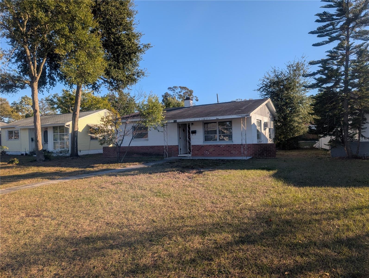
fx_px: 256
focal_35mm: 24
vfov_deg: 56.9
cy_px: 139
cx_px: 184
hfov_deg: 71.5
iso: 21
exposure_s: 1/1119
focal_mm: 6.9
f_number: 1.68
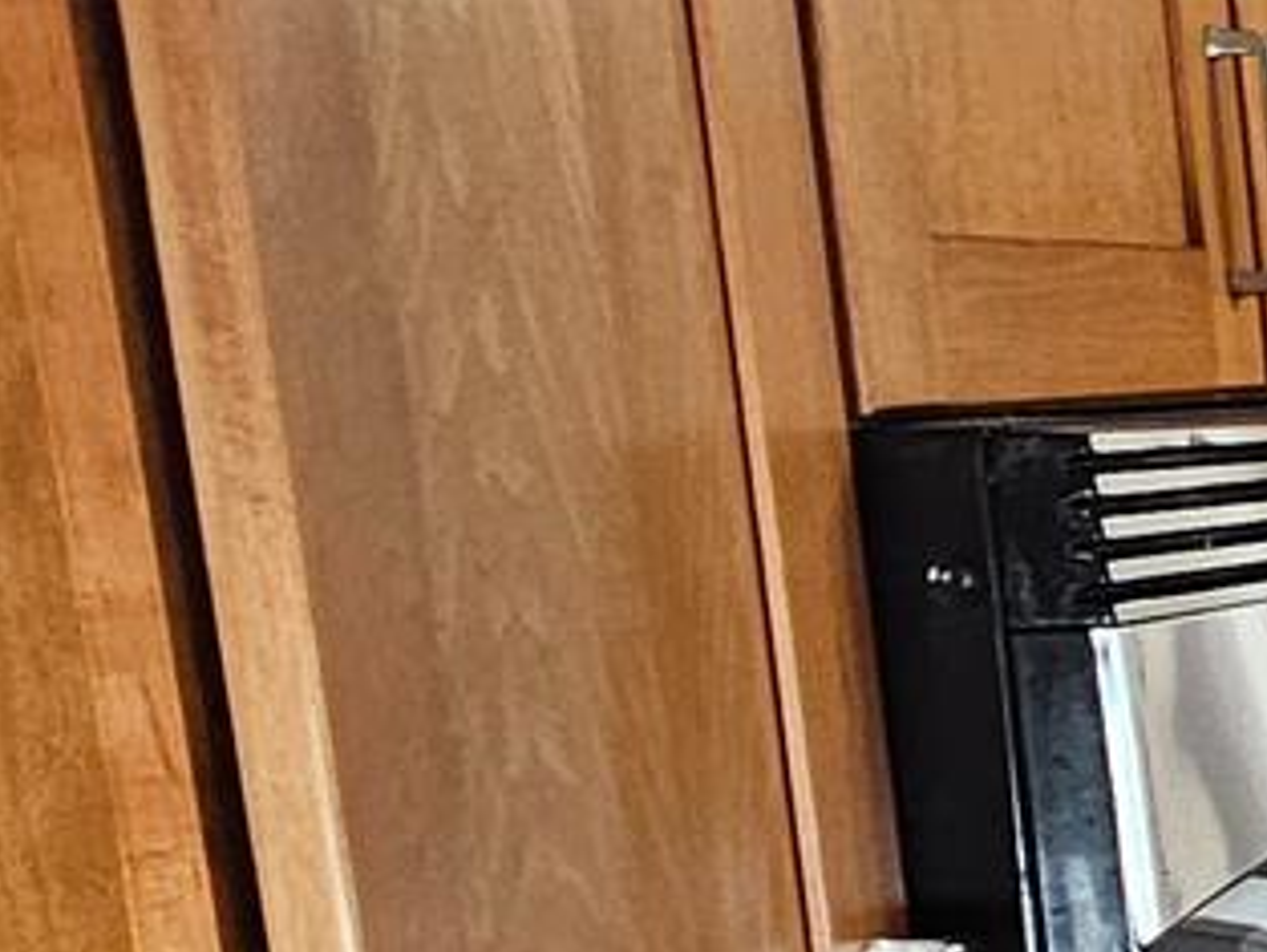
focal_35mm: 85
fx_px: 3112
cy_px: 835
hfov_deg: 14.9
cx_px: 2995
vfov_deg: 17.2
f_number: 2.2
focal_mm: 2.2
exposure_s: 1/60
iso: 200
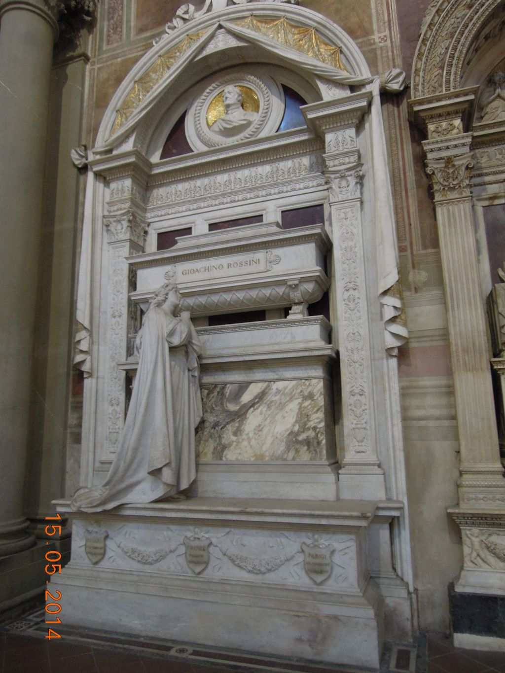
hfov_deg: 56.8
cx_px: 252
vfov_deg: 71.6
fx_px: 467
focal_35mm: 24
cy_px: 336
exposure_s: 1/13
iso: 400
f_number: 2.8
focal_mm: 4.3
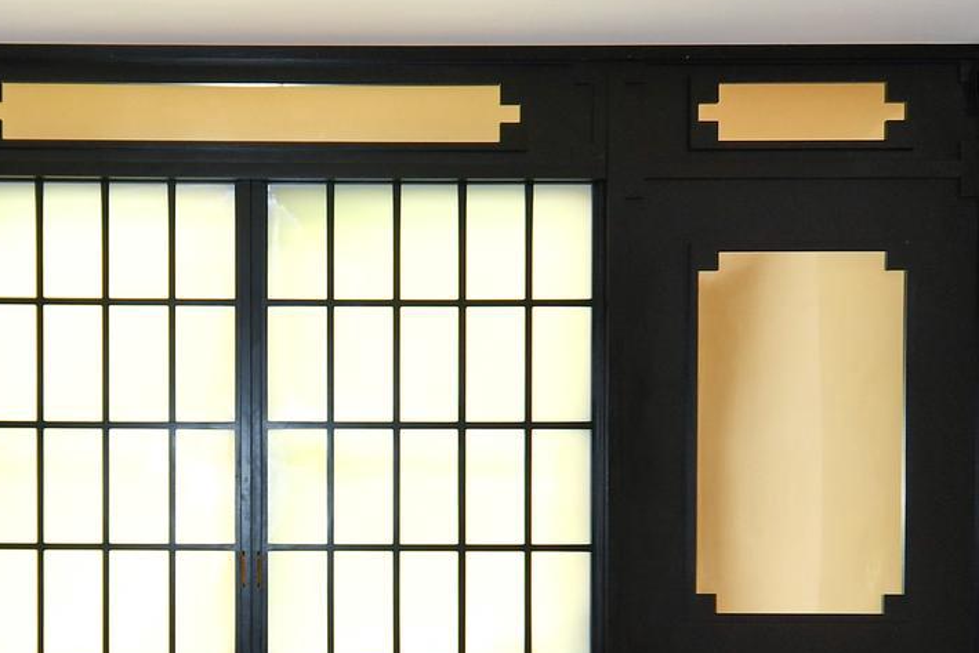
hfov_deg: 36.9
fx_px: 1414
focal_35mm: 52
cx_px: 206
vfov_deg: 25.2
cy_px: 597
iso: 200
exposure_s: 1/80
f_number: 4.5
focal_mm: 12
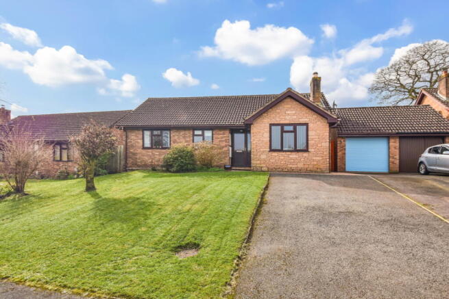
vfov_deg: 67.4
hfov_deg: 90.0
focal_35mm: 18
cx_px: 224
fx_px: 225
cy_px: 150
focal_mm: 12
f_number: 8
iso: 160
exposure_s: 1/250
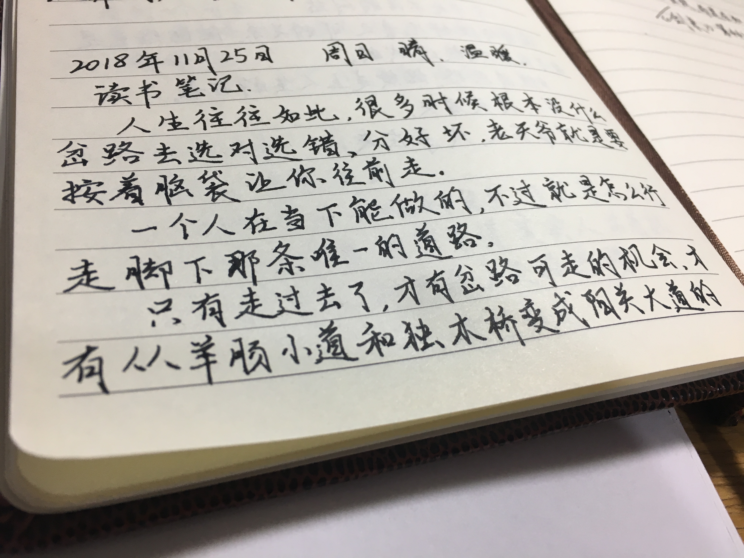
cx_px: 372
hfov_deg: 61.7
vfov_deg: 48.2
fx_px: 623
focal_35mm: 29
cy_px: 279
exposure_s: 1/33
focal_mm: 4.15
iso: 32
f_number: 2.2
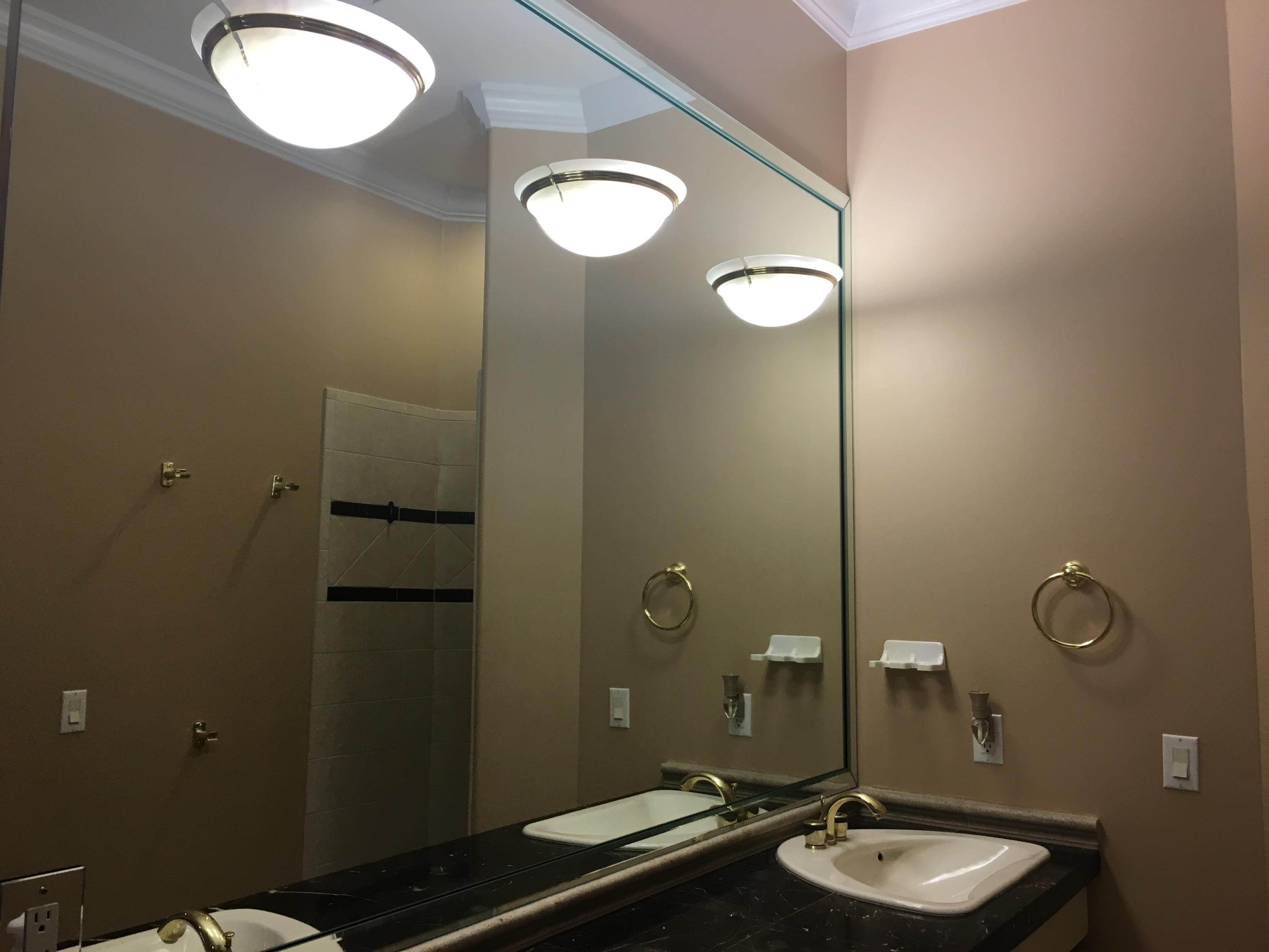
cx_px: 634
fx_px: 1063
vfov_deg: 48.2
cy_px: 476
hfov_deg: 61.7
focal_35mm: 29
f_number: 2.2
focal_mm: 4.15
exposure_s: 1/30
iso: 32
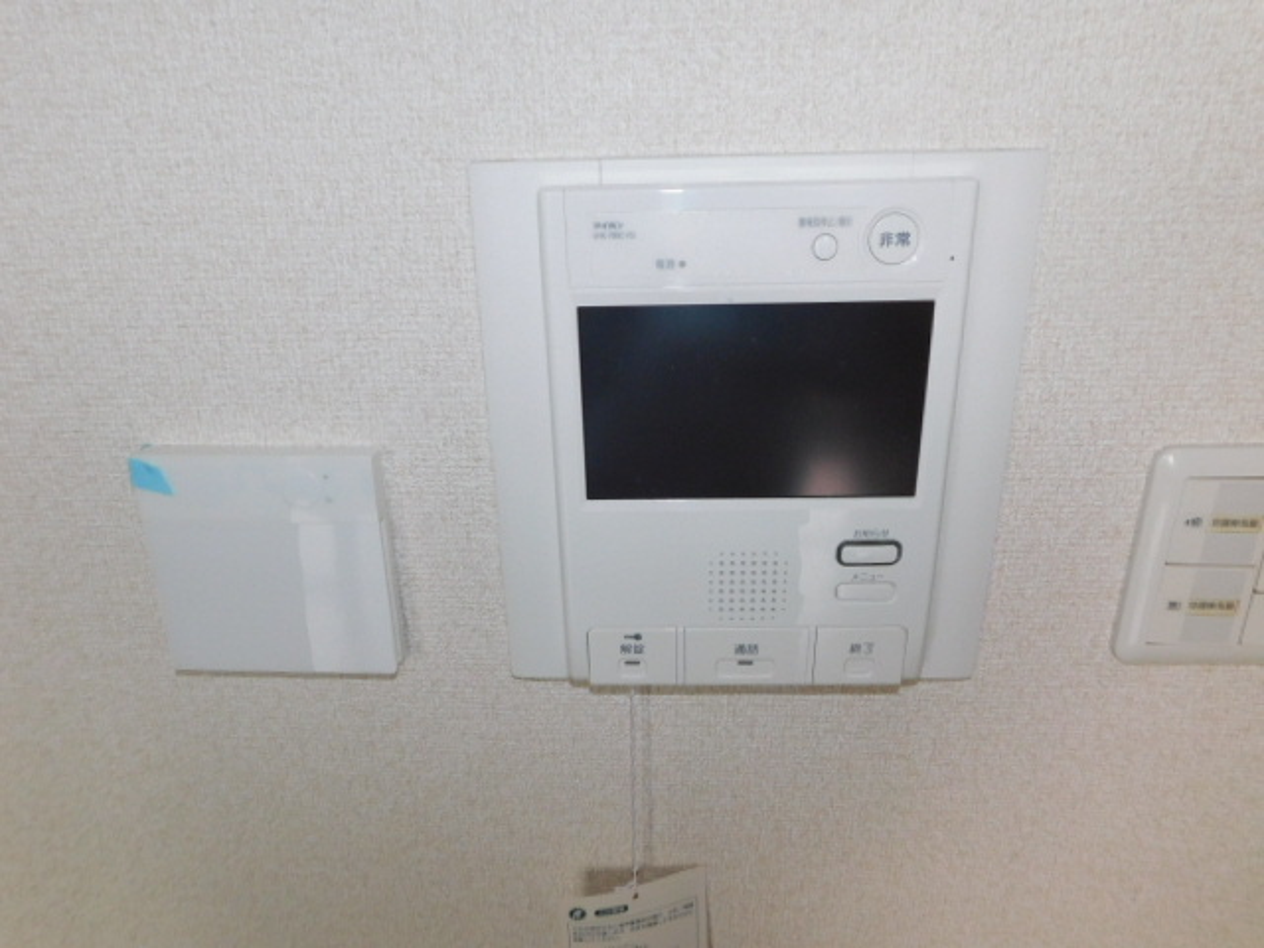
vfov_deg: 58.9
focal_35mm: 23
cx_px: 632
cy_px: 474
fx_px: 840
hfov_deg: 73.9
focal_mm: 4
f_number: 3
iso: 200
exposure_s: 1/30
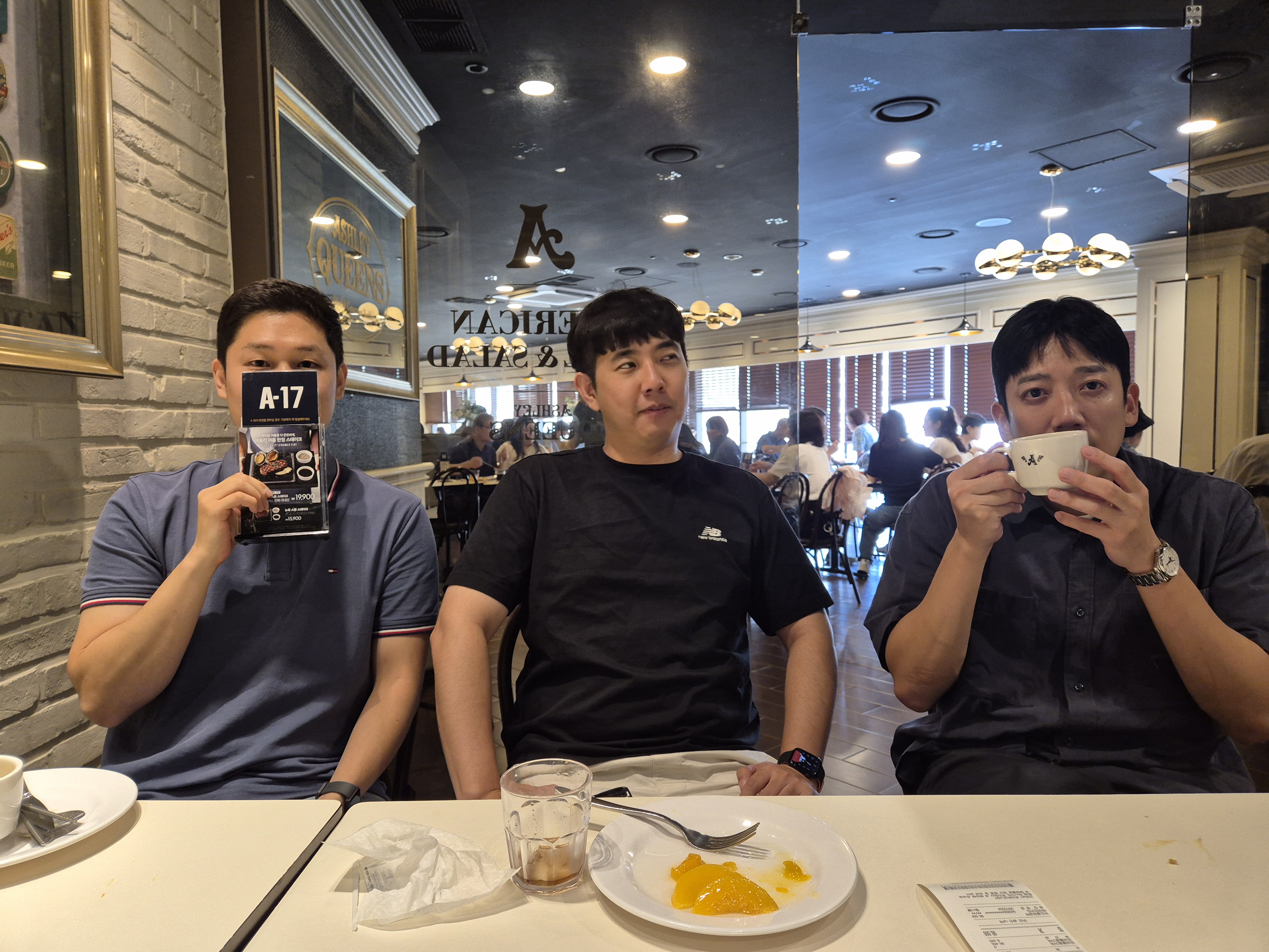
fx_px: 843
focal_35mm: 23
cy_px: 476
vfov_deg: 58.9
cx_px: 634
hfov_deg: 73.9
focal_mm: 5.4
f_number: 1.8
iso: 400
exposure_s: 1/120
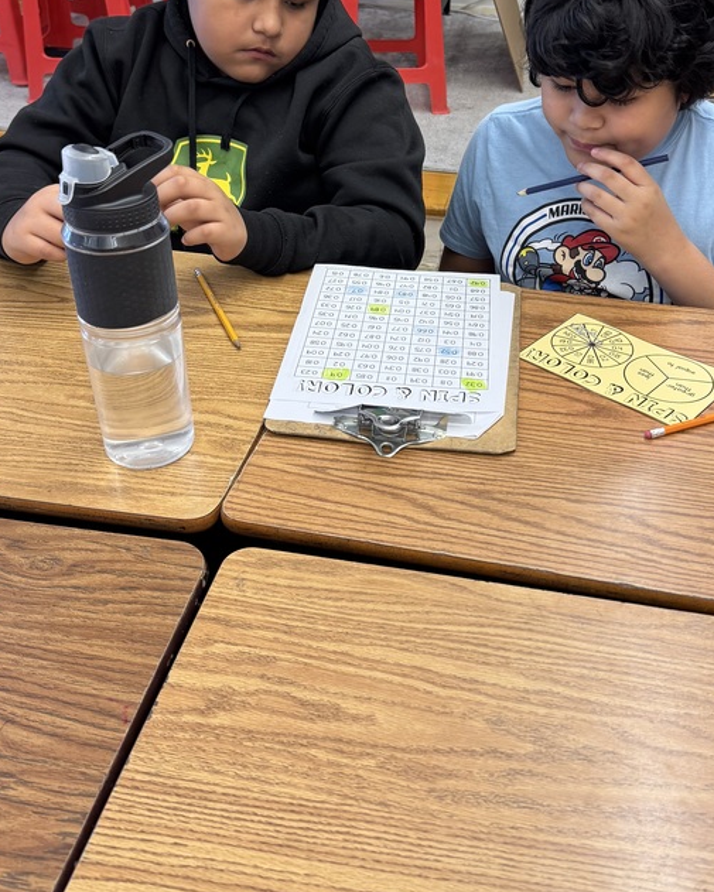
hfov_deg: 39.1
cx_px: 410
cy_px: 344
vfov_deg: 47.6
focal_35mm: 38
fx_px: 1004
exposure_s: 1/120
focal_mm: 6.76
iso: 160
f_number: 1.78
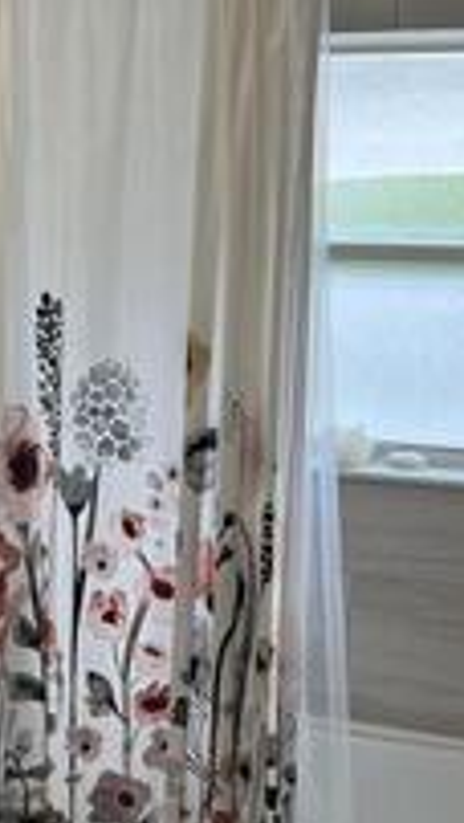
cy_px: 542
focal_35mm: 56
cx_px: 155
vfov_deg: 36.8
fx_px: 1222
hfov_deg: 21.4
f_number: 1.5
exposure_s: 1/144
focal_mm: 5.7
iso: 64
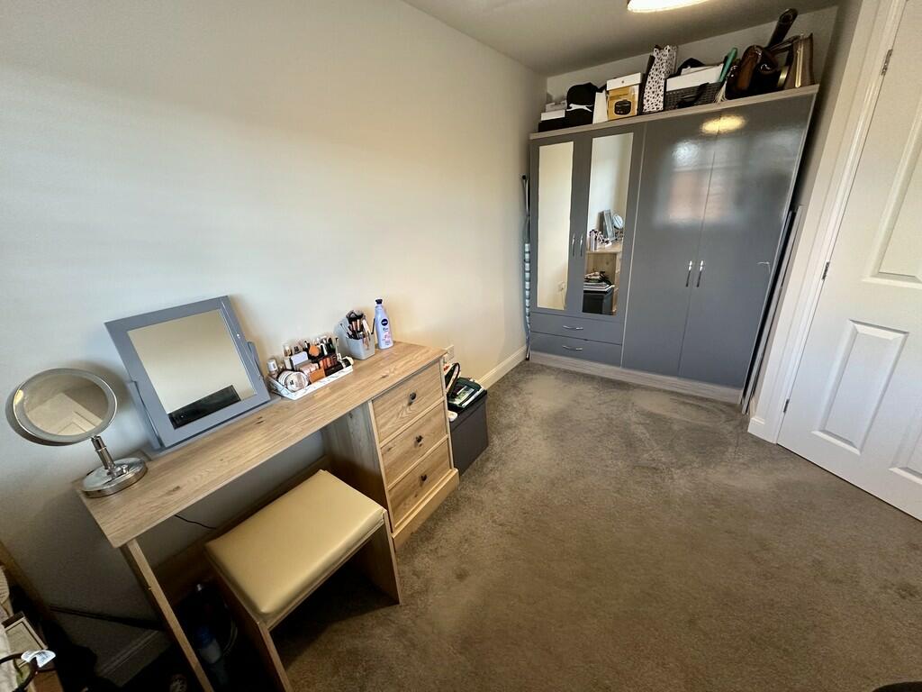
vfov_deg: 85.7
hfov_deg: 102.1
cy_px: 346
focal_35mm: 14
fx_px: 373
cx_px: 461
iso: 250
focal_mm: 2.22
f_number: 2.2
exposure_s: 1/50
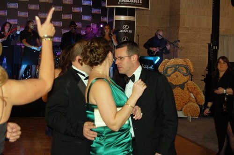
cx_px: 117
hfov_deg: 29.9
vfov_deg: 20.1
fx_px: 438
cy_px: 78
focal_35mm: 68
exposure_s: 1/60
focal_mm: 45
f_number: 5.3
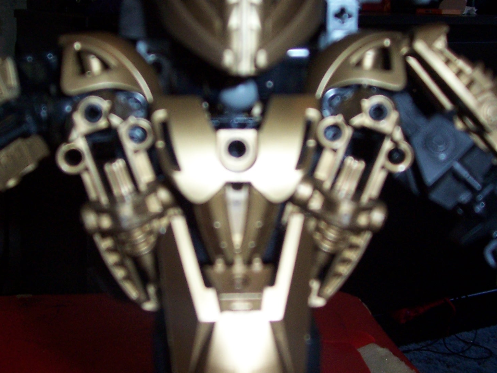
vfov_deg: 24.4
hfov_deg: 32.1
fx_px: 861
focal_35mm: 60
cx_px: 212
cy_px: 171
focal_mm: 5.6
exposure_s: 1/60
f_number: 2.7
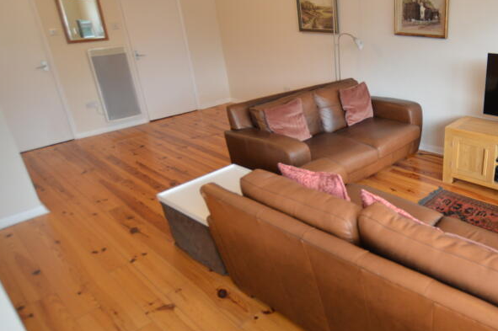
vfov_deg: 49.5
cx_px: 378
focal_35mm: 26
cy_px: 162
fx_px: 359
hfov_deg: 64.9
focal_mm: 10
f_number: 4
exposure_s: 1/60
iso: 400
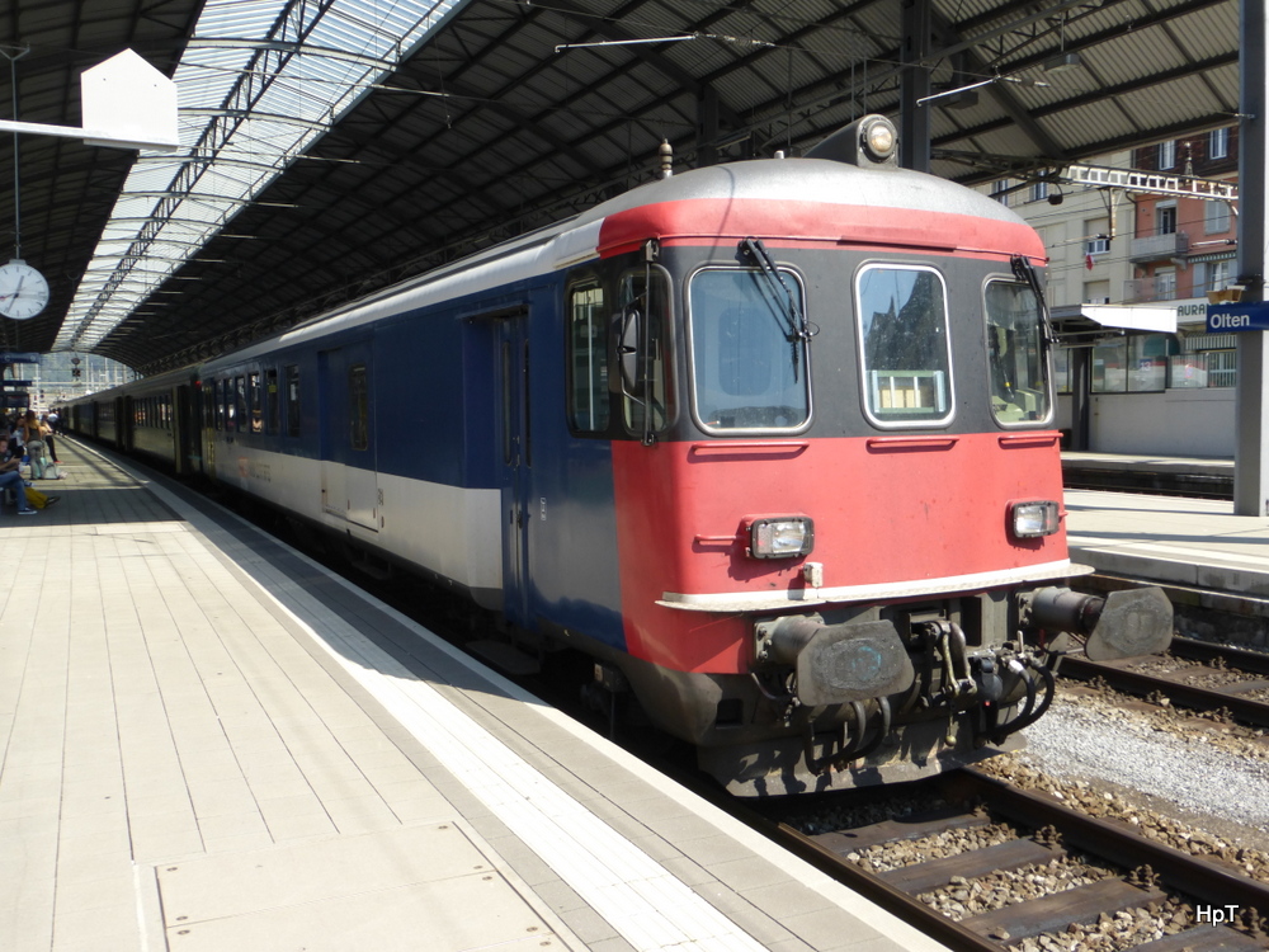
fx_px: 1100
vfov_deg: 46.8
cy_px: 476
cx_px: 634
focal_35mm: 30
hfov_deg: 60.0
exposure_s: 1/500
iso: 100
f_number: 4
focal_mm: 5.4
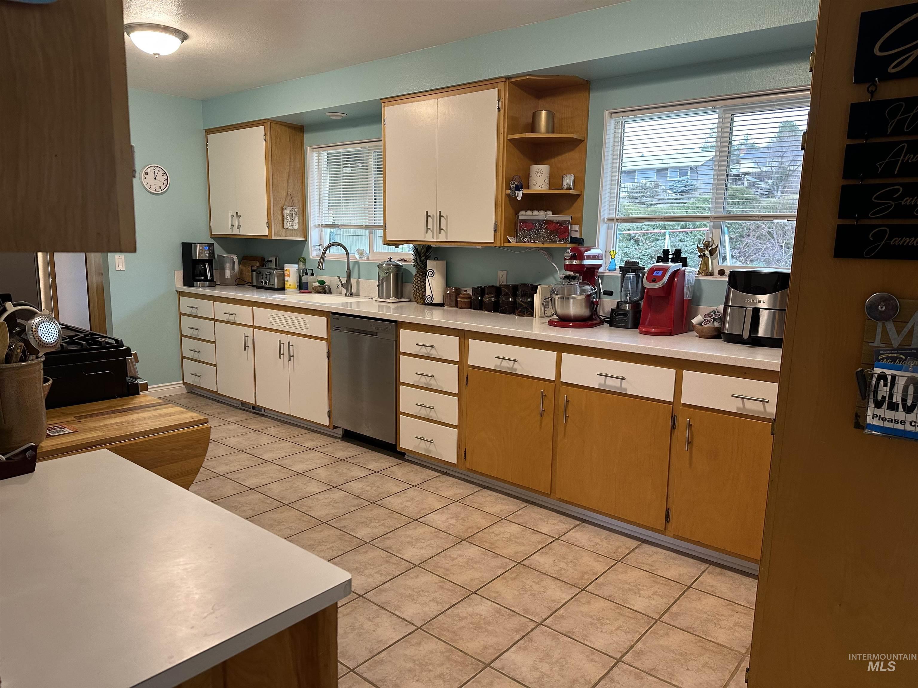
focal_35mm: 24
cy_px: 344
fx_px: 636
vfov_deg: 56.8
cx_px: 459
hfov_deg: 71.6
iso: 160
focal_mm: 6.86
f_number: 1.78
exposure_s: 1/60
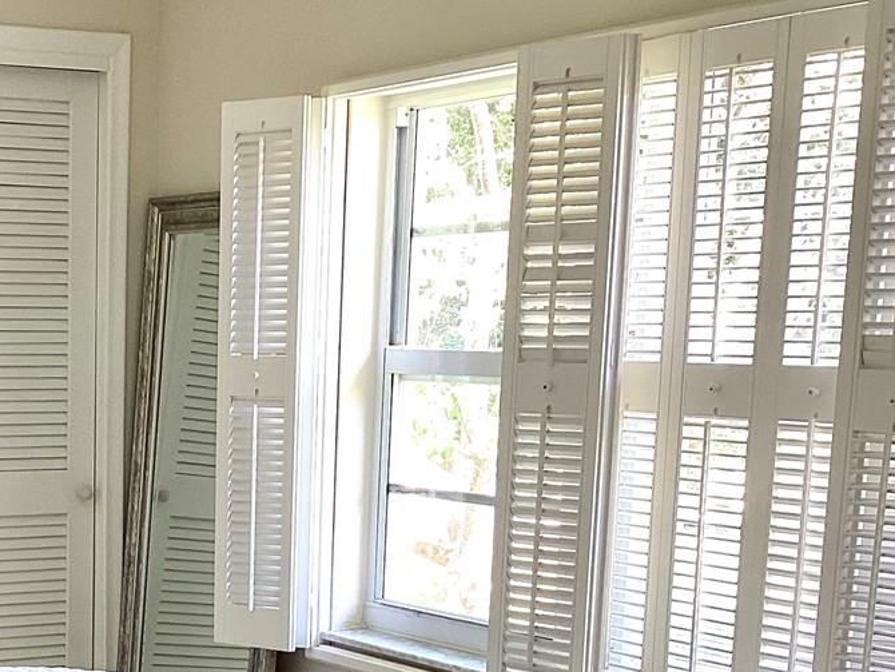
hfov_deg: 25.4
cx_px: 63
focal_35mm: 74
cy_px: 759
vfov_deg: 19.0
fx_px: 1914
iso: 50
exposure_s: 1/60
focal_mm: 3.3
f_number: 2.4
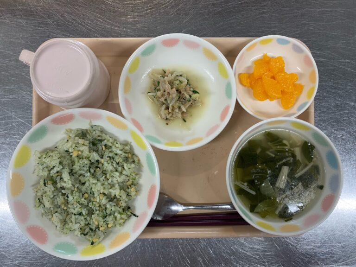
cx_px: 178
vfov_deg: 53.1
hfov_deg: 67.3
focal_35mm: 26
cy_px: 134
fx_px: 267
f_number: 1.8
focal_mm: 4.25
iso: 50
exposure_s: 1/60
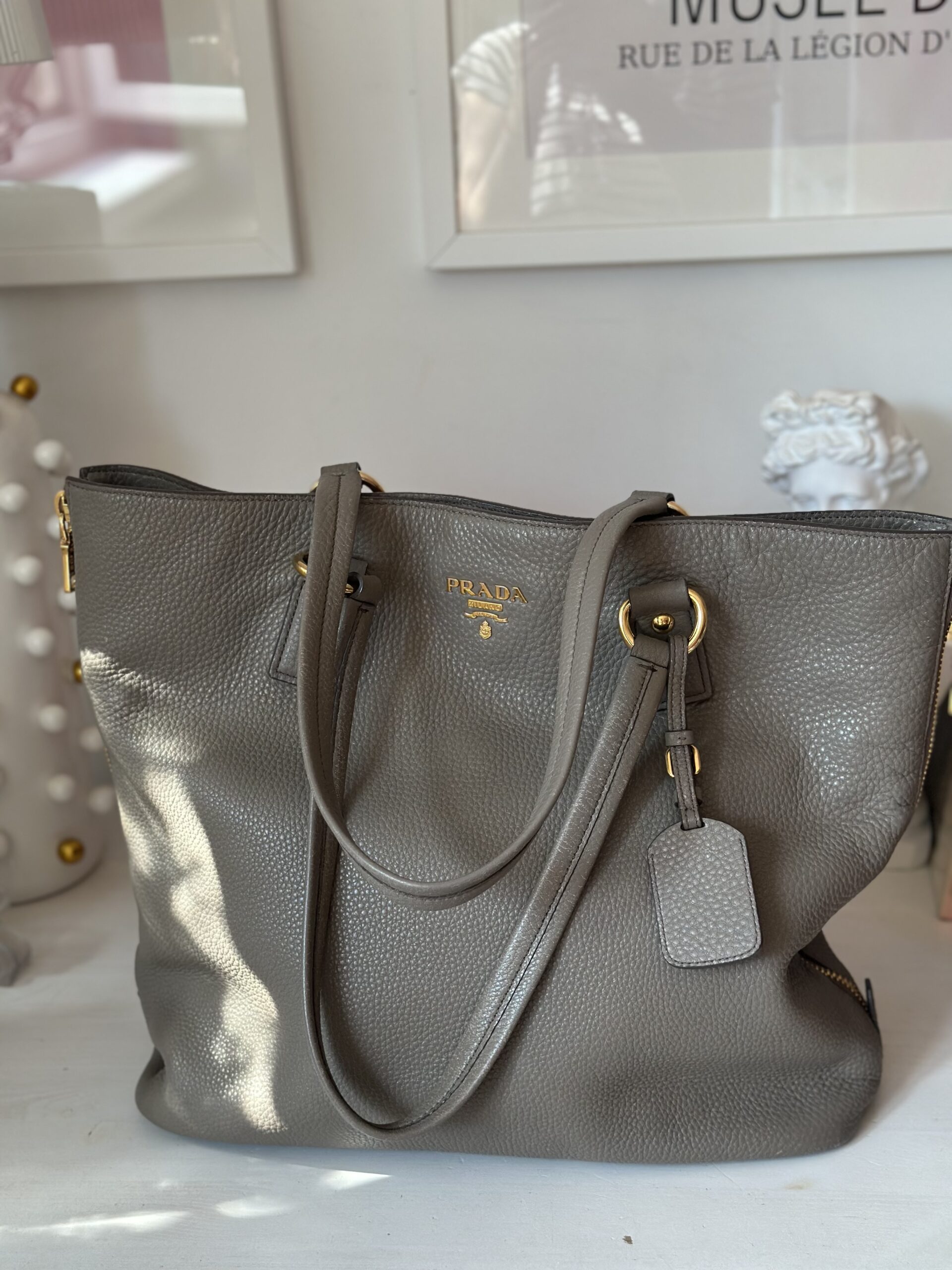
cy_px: 635
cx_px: 476
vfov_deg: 39.7
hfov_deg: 30.3
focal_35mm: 48
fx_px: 1760
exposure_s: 1/121
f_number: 1.78
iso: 100
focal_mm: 6.86
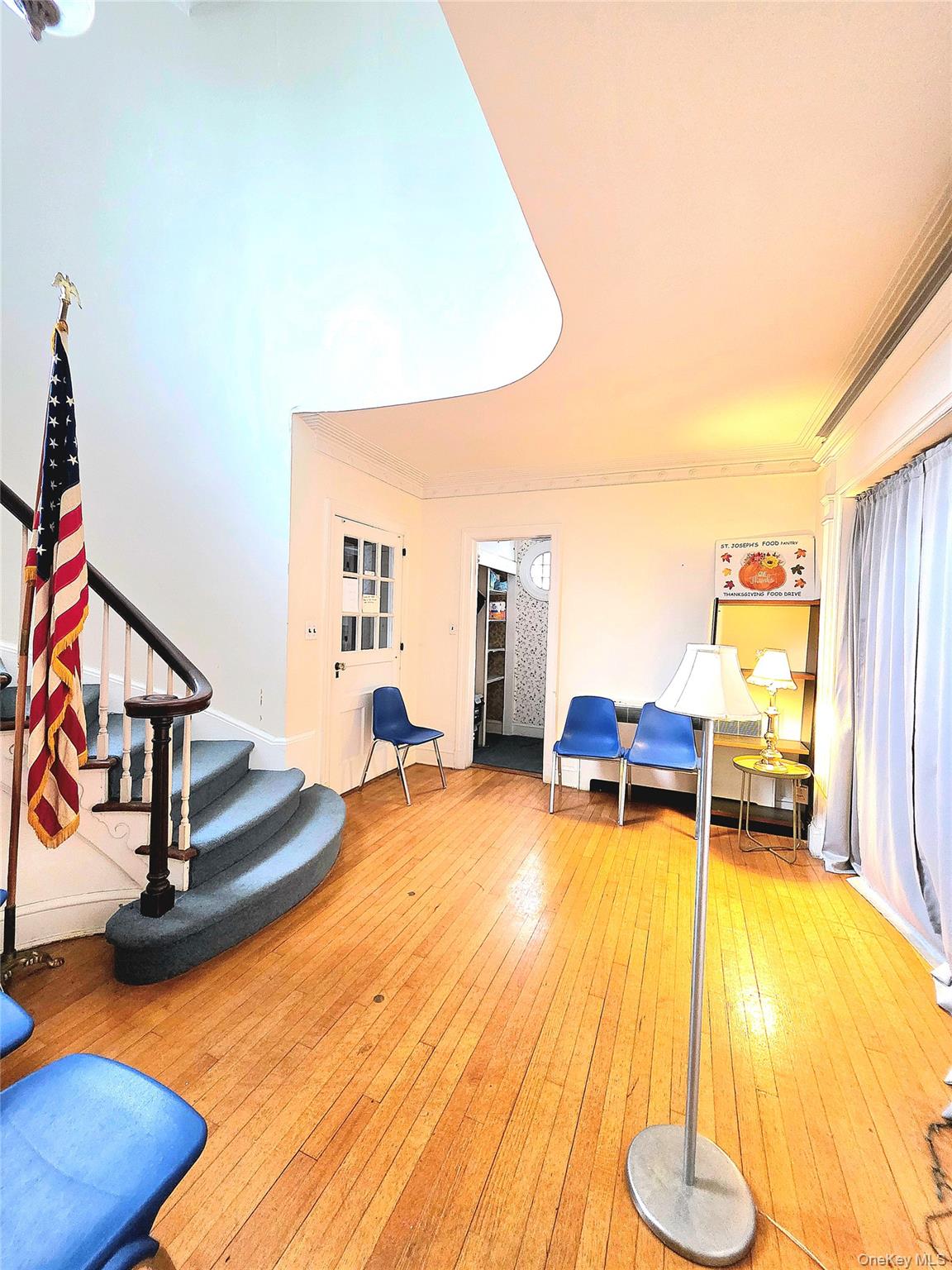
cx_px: 476
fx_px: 477
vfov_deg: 106.2
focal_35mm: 13
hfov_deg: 89.9
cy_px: 635
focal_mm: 2.2
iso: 500
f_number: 1.9
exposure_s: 1/60.2
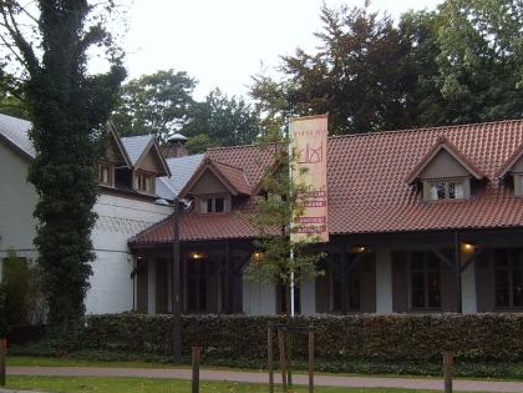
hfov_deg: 38.1
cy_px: 215
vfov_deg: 29.1
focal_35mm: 50
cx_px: 223
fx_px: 755
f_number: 5.8
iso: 50
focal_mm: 5.8
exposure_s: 1/90
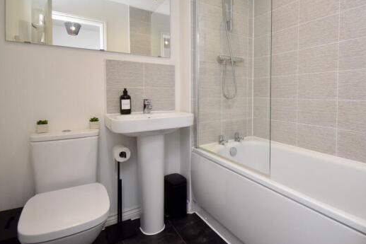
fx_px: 193
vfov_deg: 64.2
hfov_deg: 85.4
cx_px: 225
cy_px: 103
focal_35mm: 19
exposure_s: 1/160
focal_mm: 10
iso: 800
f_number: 4.5
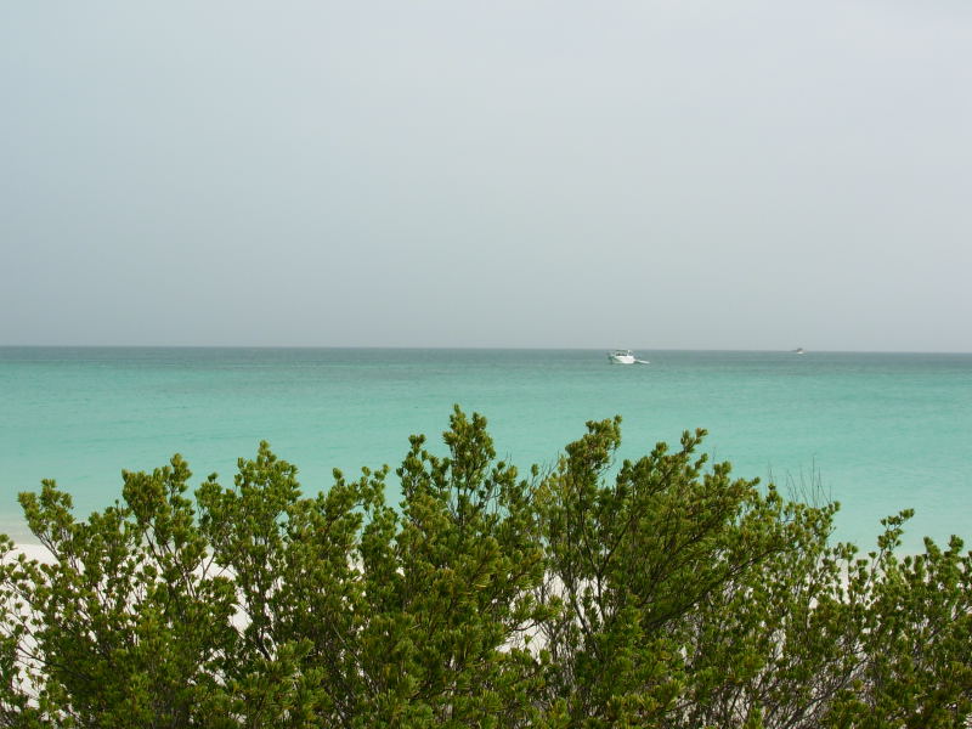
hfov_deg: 49.0
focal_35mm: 38
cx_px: 486
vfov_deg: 37.7
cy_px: 364
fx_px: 1067
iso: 50
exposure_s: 1/470
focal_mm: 6.3
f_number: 4.9
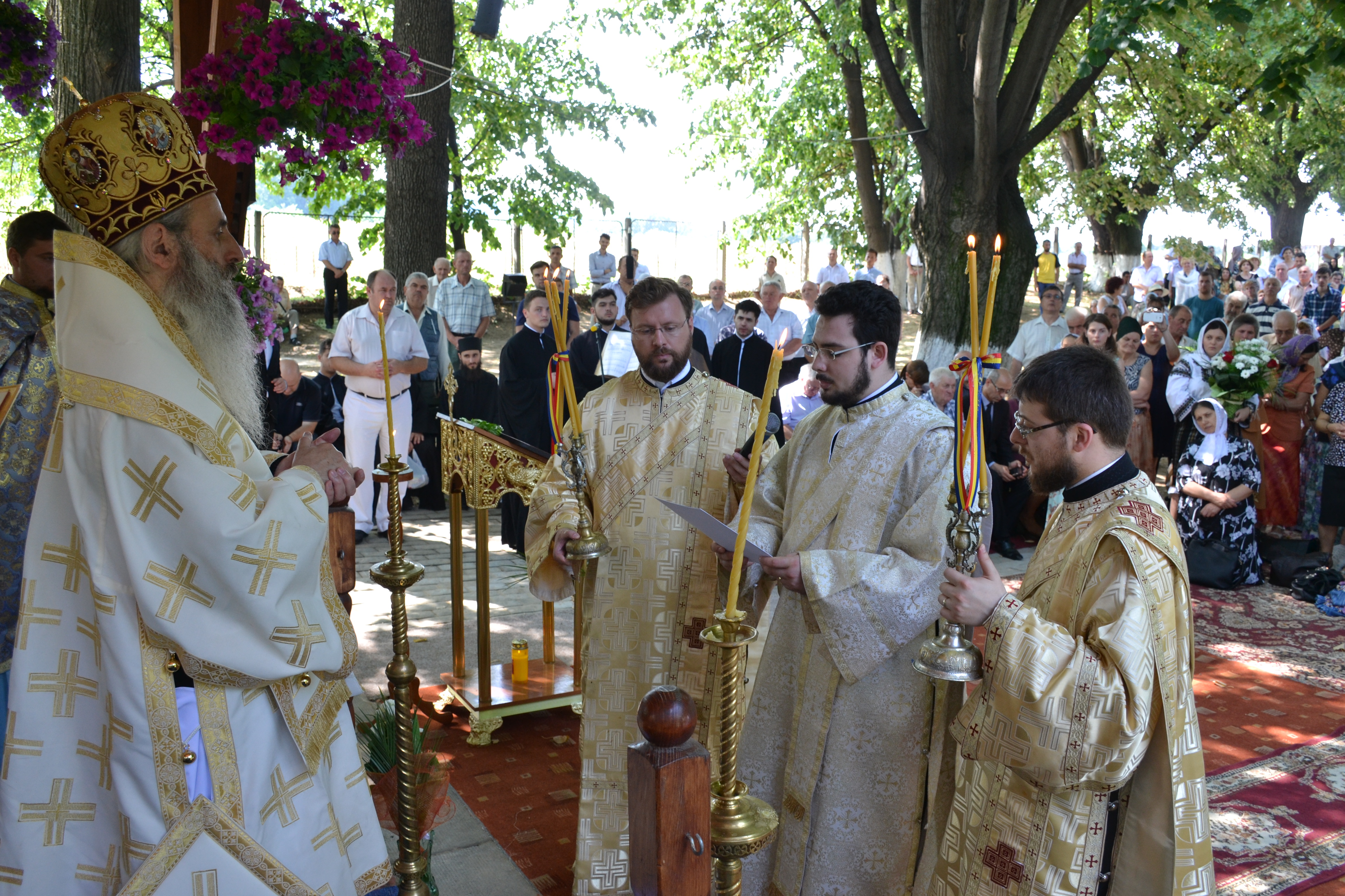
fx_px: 1121
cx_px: 672
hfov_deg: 61.9
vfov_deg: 43.6
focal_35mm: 30
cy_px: 448
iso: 400
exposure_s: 1/80
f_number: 5.6
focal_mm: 20
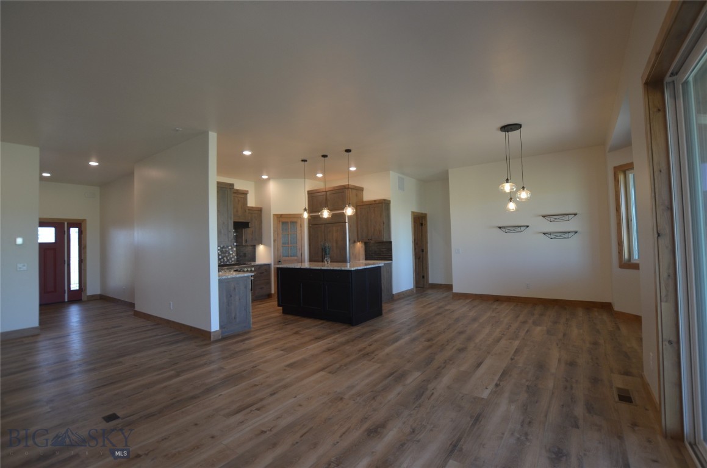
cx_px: 354
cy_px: 234
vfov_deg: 77.1
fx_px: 294
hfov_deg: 100.5
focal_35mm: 15
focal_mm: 10
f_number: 5
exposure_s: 1/100
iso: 400
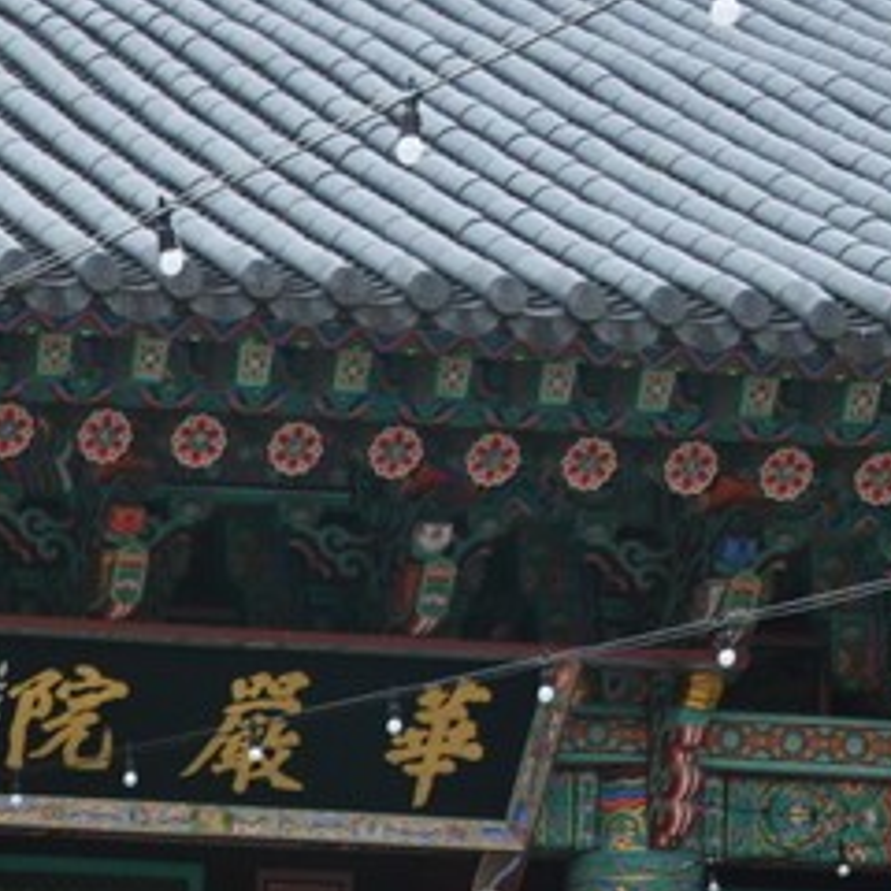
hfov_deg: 9.6
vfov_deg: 9.8
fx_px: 5009
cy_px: 1424
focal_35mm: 172
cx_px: -780
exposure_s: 1/250
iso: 1000
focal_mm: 38
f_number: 6.3
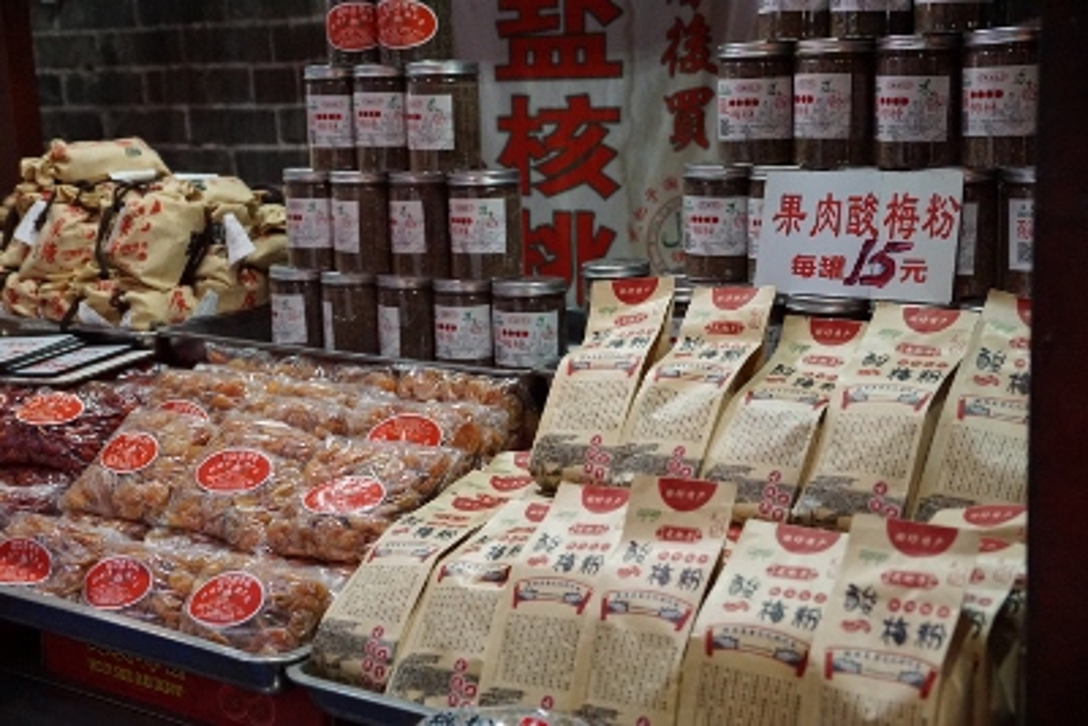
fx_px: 1587
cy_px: 363
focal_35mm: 52
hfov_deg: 37.8
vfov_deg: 25.8
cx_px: 544
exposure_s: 1/2000
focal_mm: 35
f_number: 4.5
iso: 3200
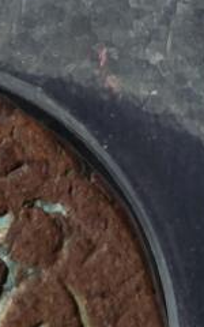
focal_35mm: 398
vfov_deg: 5.2
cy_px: -256
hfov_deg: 3.3
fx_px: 3540
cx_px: -170
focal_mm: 5.85
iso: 50
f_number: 1.63
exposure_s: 1/288
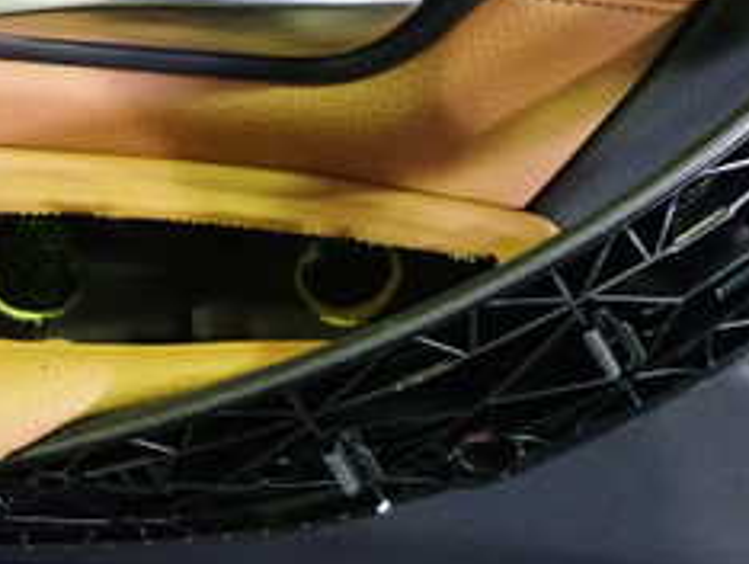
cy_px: 138
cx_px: 358
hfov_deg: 30.2
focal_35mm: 64
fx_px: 1386
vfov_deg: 22.7
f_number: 2
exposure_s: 1/30
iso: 1250
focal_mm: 4.5
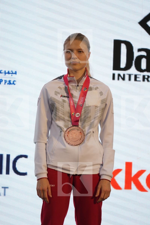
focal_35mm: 300
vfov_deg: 6.9
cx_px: 75
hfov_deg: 4.6
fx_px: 1875
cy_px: 112
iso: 200
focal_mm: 200
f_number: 2.8
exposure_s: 1/250
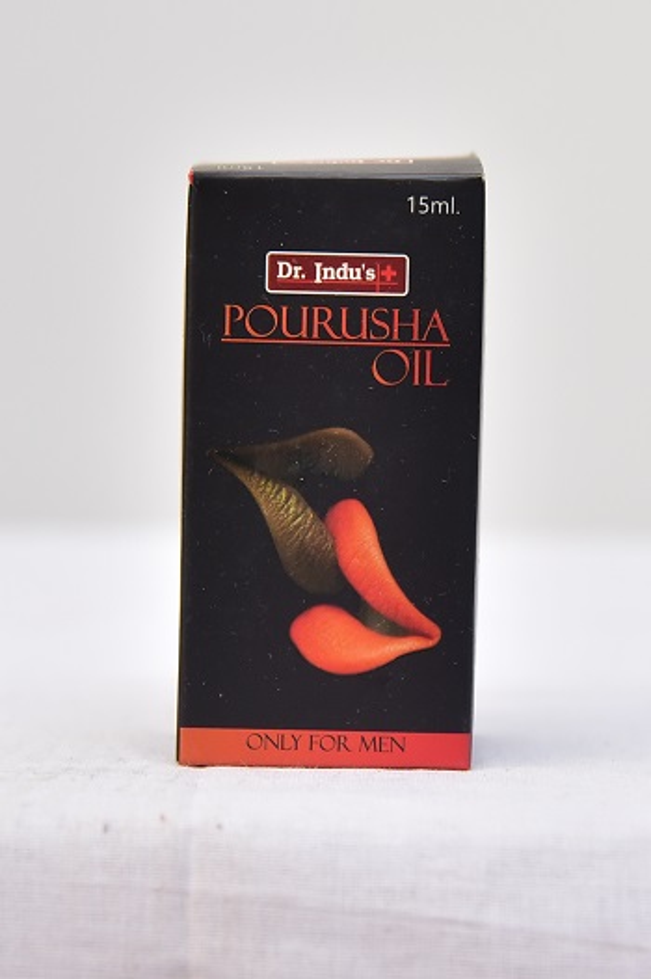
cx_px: 326
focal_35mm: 100
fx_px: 2716
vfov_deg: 20.4
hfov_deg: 13.7
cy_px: 490
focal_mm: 100
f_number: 4.5
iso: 1600
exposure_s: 1/125
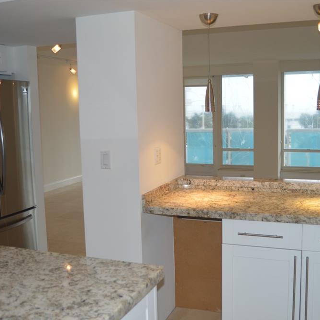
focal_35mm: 39
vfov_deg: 42.8
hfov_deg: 42.8
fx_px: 408
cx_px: 173
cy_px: 161
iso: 320
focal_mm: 20
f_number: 3.5
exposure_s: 1/125
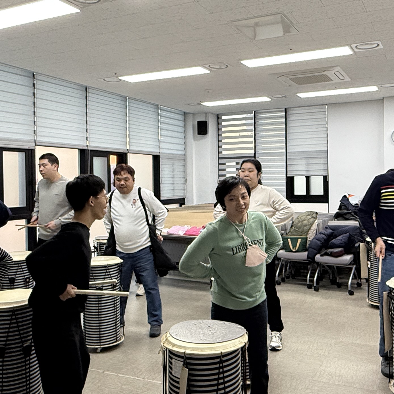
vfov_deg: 46.0
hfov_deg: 45.9
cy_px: 184
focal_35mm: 36
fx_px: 464
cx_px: 223
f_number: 2.2
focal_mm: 2.22
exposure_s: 1/120
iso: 160
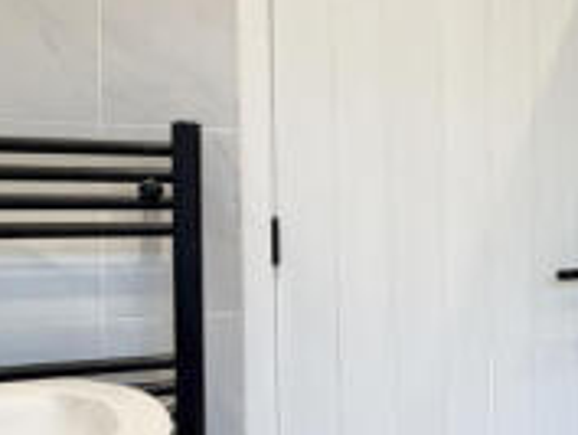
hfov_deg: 37.1
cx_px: 573
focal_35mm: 46
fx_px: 769
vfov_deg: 31.5
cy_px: 237
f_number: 2.2
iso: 125
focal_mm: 2.22
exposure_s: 1/100
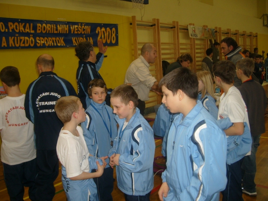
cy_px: 100
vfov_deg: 40.7
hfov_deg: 52.6
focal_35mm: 35
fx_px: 271
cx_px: 134
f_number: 2.8
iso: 100
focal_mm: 5.8
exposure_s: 1/45
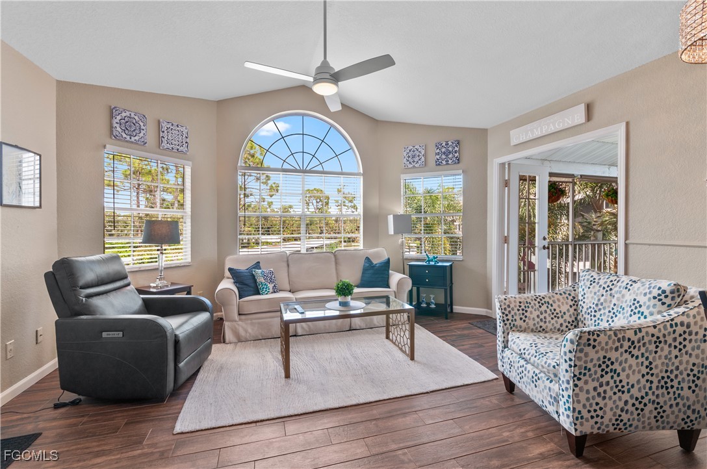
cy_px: 234
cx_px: 354
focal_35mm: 15
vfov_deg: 77.1
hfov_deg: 100.5
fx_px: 294
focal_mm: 10
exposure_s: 1/6
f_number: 8
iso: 200
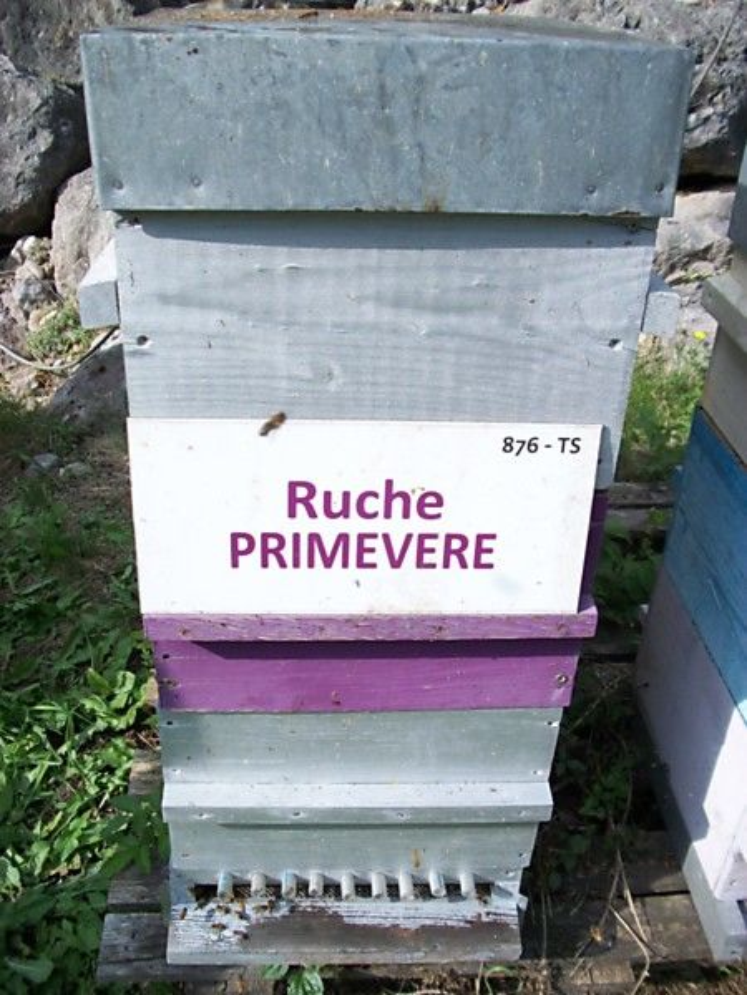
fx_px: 921
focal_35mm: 32
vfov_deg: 56.8
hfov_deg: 44.2
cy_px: 498
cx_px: 374
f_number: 2.9
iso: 80
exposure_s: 1/640
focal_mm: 5.7
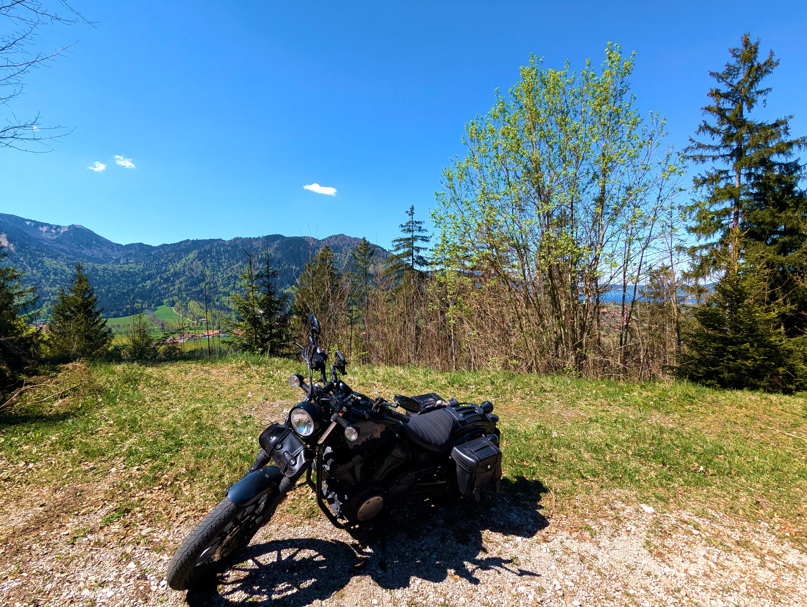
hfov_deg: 94.4
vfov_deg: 78.2
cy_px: 304
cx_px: 404
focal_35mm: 16
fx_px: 374
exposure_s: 1/1161
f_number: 2.2
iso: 50
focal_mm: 2.35
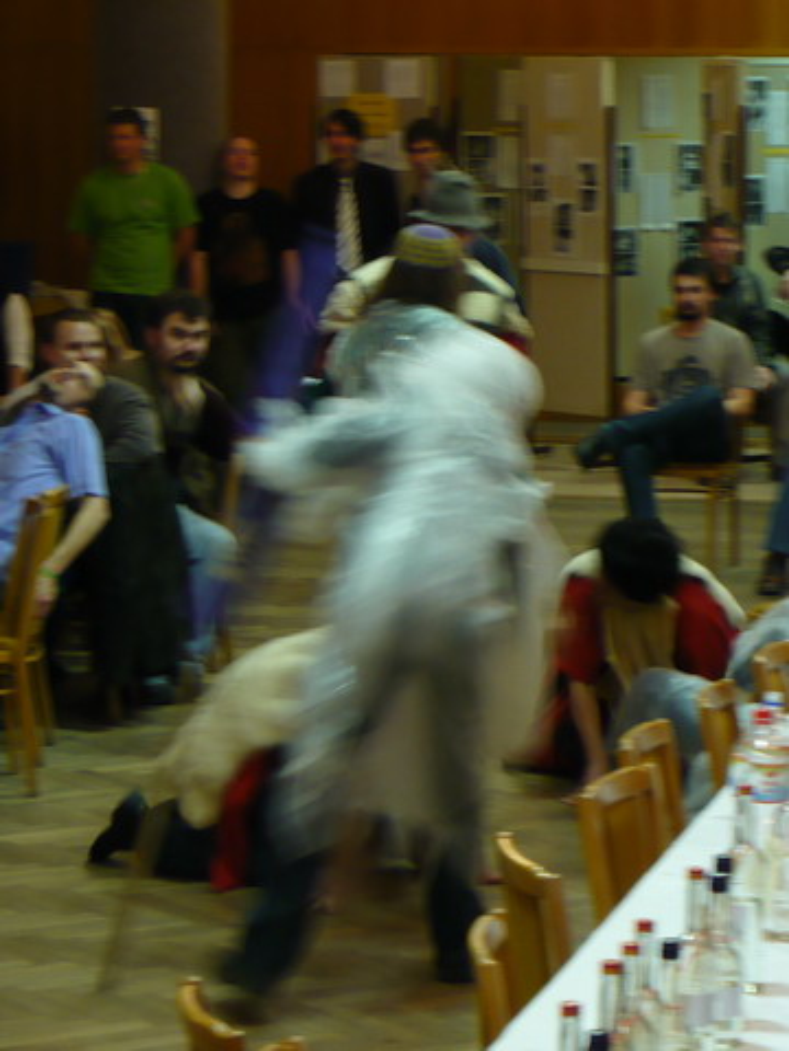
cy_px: 526
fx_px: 4467
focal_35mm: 147
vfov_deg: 13.4
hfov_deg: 10.1
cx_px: 394
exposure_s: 1/8
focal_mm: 24.3
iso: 200
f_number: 3.9
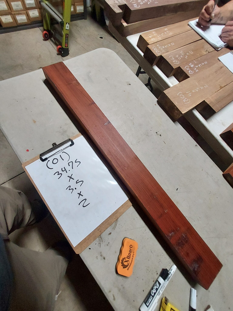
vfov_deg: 106.2
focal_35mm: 13
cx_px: 116
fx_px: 117
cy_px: 156
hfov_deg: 89.9
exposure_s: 1/60
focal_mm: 1.42
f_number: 2.2
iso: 200
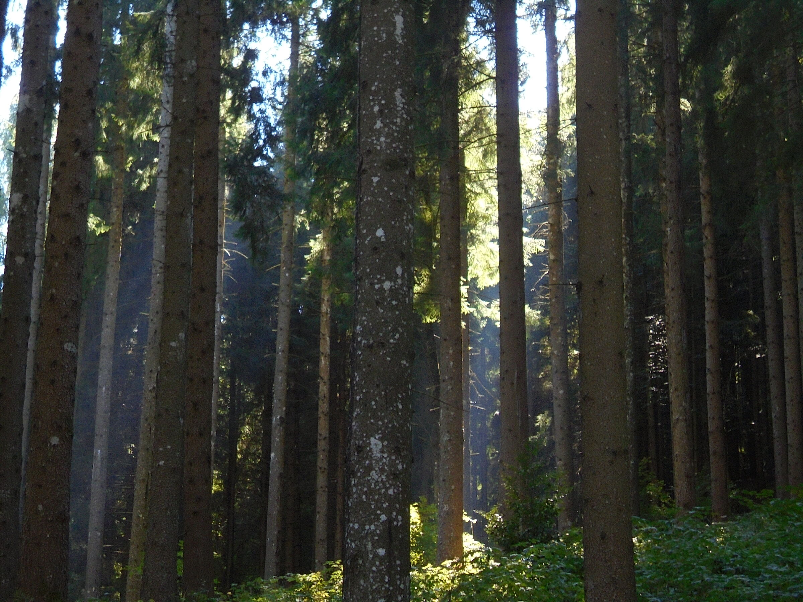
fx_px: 2181
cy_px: 301
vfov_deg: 15.7
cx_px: 402
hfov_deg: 20.9
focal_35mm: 94
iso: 400
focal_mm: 16.9
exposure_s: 1/100
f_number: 4.7
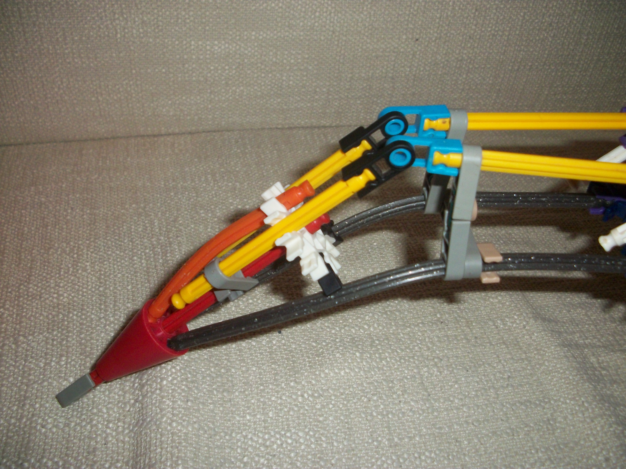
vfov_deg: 40.7
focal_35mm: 35
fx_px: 633
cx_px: 313
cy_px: 234
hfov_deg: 52.6
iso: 250
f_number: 3.1
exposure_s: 1/125
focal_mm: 6.3
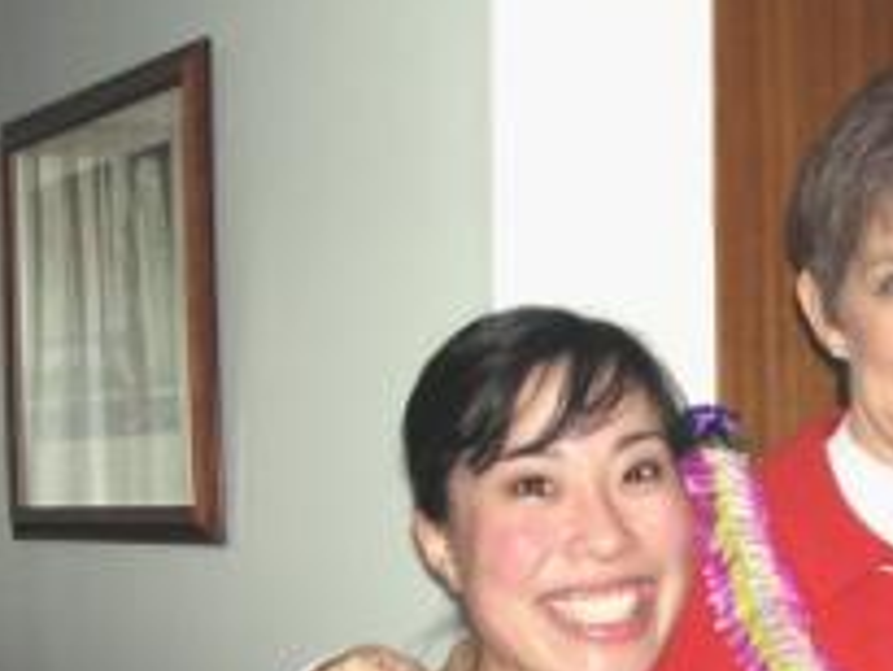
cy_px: 540
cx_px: 867
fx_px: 2142
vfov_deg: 17.6
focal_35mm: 83
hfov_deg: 22.7
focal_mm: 5.8
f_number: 2.8
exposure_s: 1/60.1
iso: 100
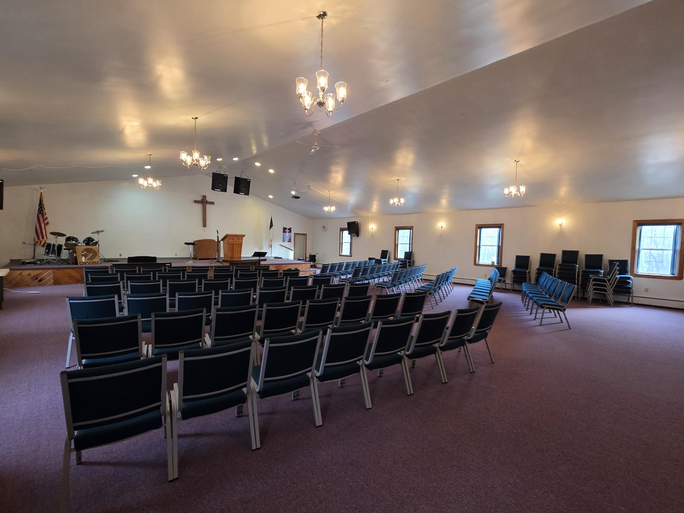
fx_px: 277
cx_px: 350
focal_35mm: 14
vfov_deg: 85.7
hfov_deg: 102.0
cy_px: 258
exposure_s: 1/60
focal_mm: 2.2
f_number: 1.9
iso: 320
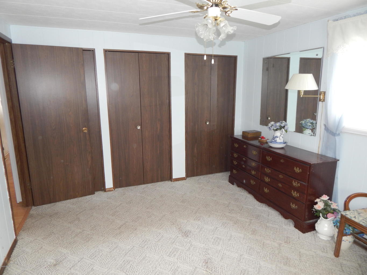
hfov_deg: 73.9
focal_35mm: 23
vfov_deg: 58.9
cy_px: 138
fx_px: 244
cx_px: 184
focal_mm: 4
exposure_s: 1/30
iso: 200
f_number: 3
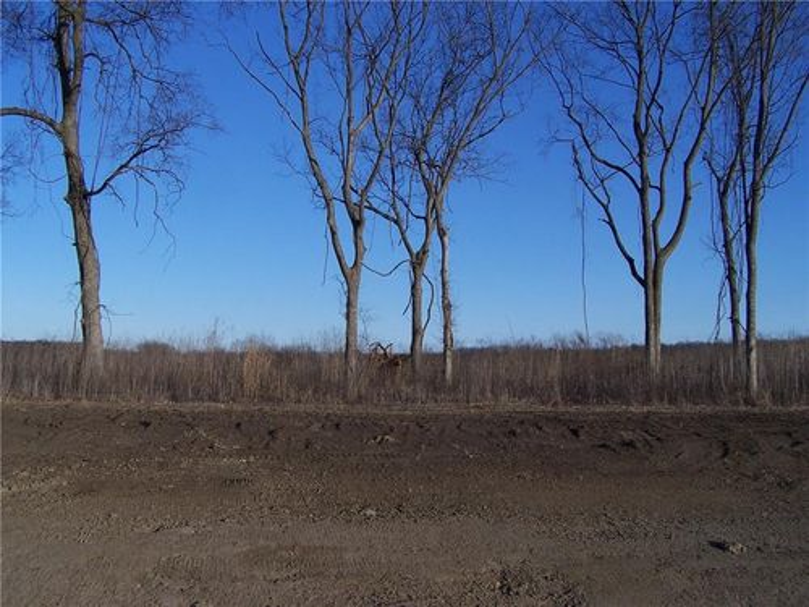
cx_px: 404
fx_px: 888
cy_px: 304
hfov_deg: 49.0
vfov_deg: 37.7
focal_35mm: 38
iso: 80
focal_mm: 6.3
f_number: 5.6
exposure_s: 1/500
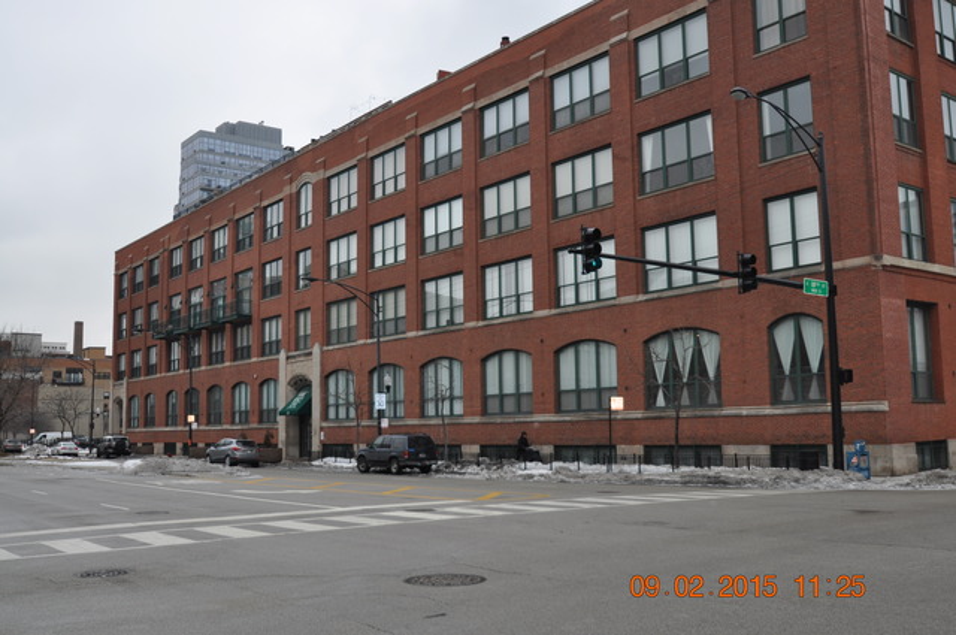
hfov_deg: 53.2
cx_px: 478
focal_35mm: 36
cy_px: 318
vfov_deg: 36.8
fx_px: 955
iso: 200
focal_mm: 24
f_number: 4.5
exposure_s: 1/200
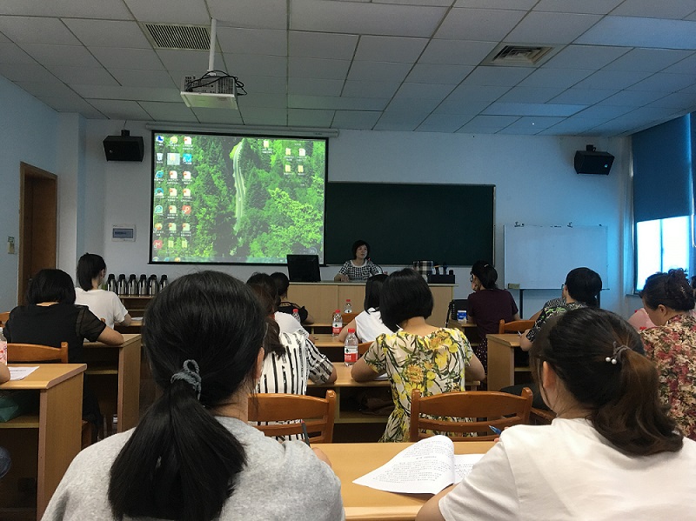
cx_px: 348
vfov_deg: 48.2
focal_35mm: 29
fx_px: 583
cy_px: 260
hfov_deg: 61.7
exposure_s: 1/33
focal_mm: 4.15
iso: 64
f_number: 2.2
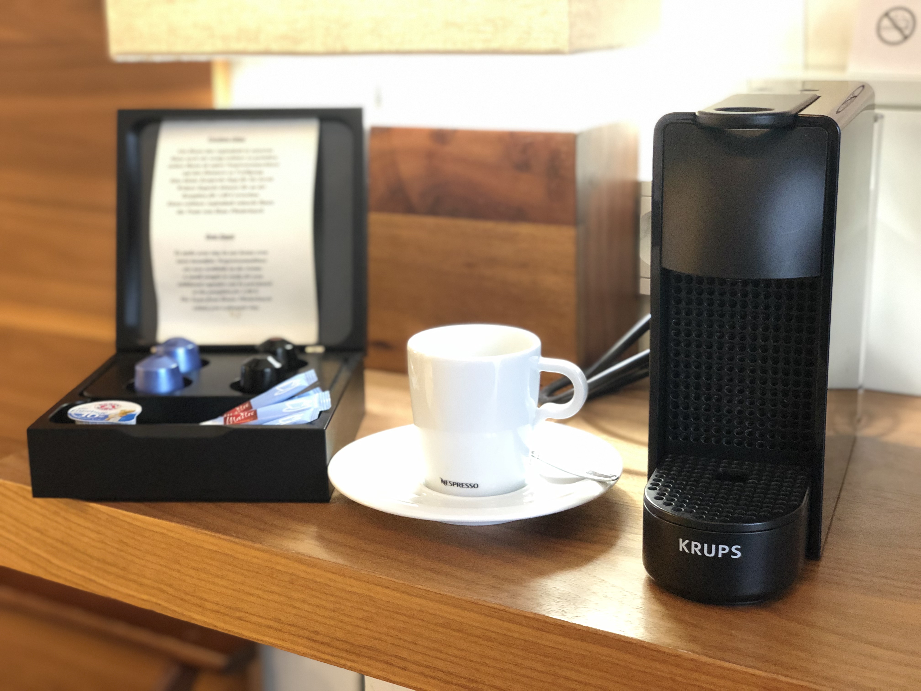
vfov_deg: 28.0
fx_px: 1384
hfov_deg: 36.8
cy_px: 346
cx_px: 460
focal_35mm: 52
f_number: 2.4
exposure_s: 1/8
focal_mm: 6
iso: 200
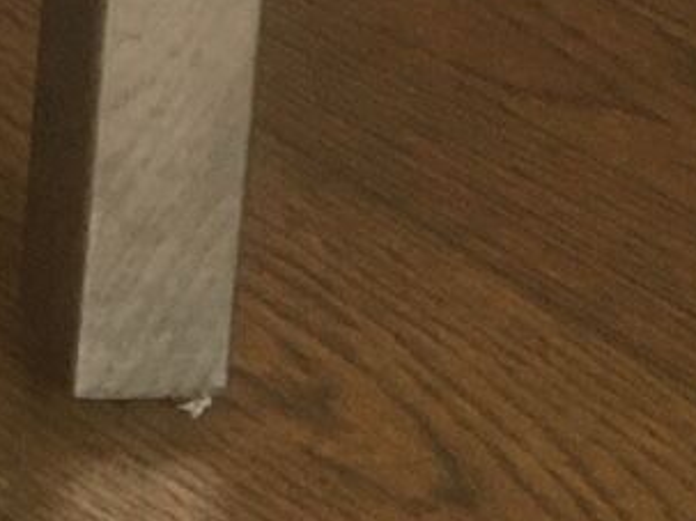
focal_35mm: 193
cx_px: -1222
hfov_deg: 8.8
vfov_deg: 6.8
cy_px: -1118
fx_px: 3879
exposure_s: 1/33
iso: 125
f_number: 2.2
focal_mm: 4.15
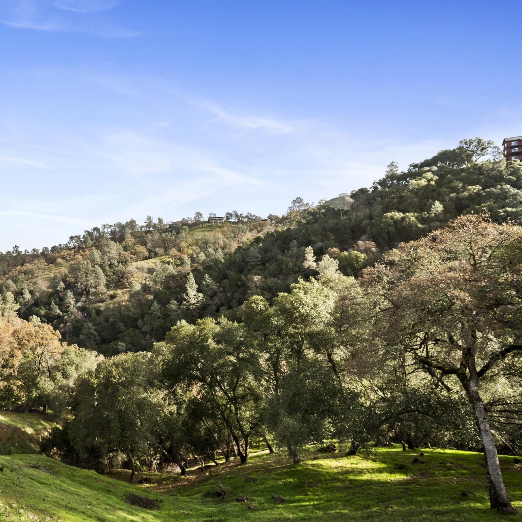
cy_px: 267
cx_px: 146
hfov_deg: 71.0
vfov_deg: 74.8
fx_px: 341
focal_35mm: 20
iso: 100
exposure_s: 1/60
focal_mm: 10
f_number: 8
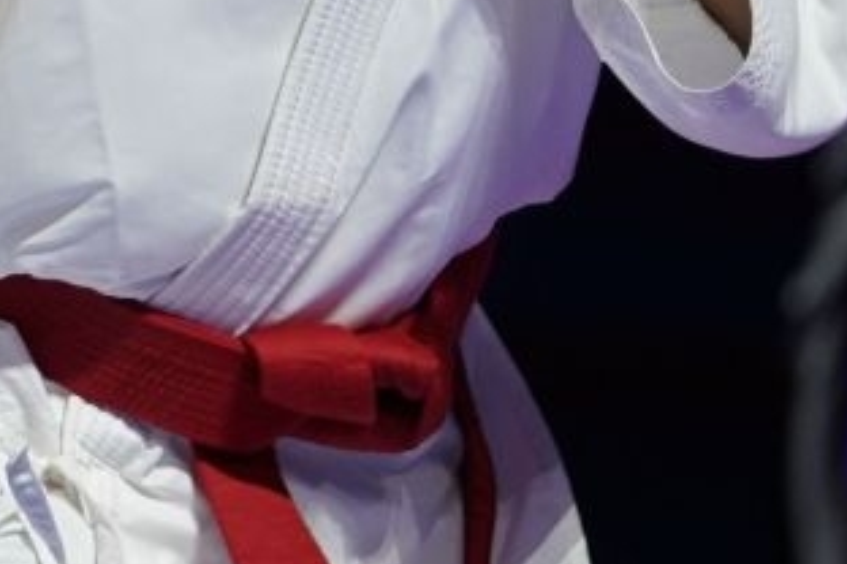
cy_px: -499
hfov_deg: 2.7
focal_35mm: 767
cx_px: -434
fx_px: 18044
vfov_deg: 1.8
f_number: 2.8
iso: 1250
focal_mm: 133
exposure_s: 1/1000
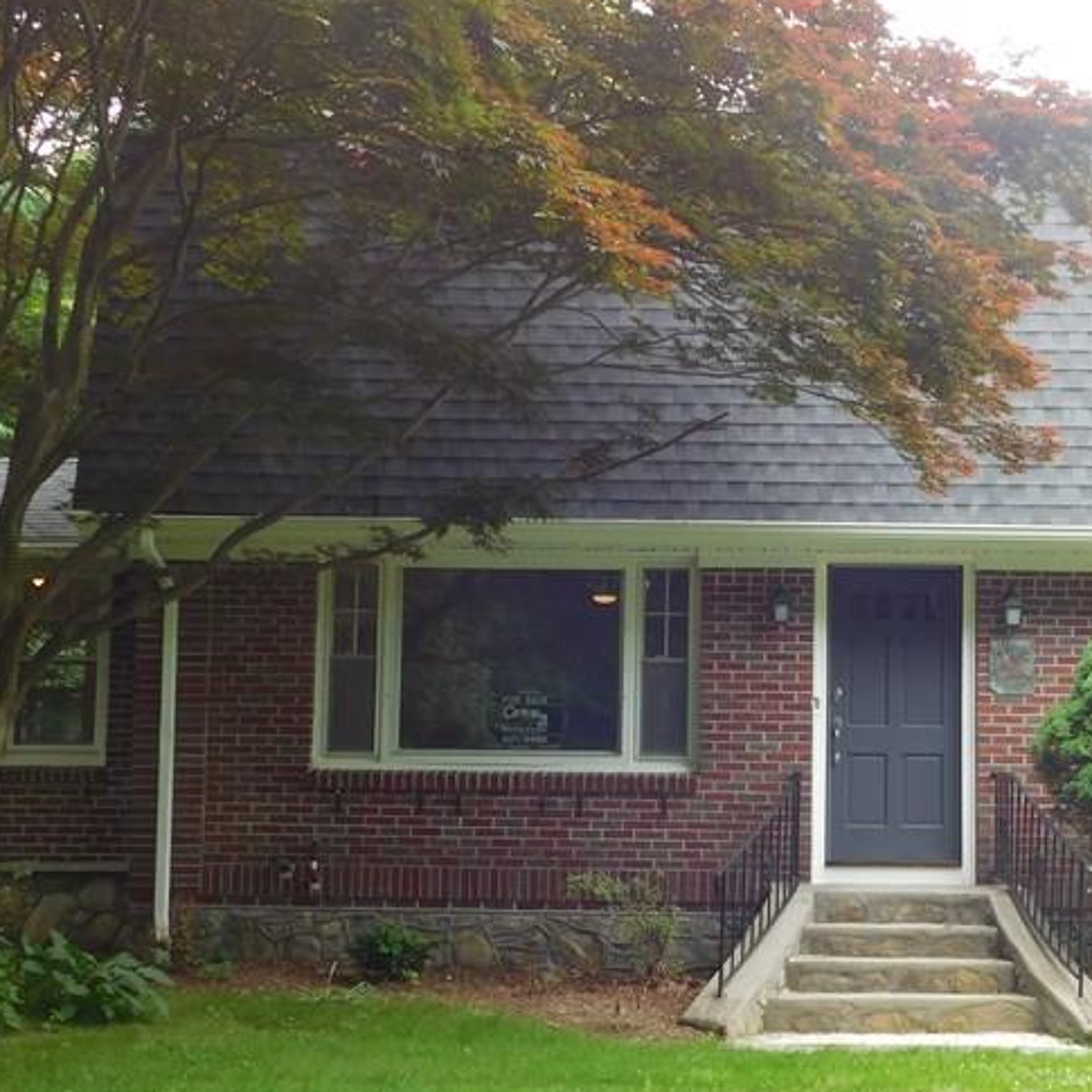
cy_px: 619
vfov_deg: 30.5
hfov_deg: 30.1
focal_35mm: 56
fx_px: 1999
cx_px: 817
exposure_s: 1/160
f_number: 3.2
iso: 125
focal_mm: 5.3
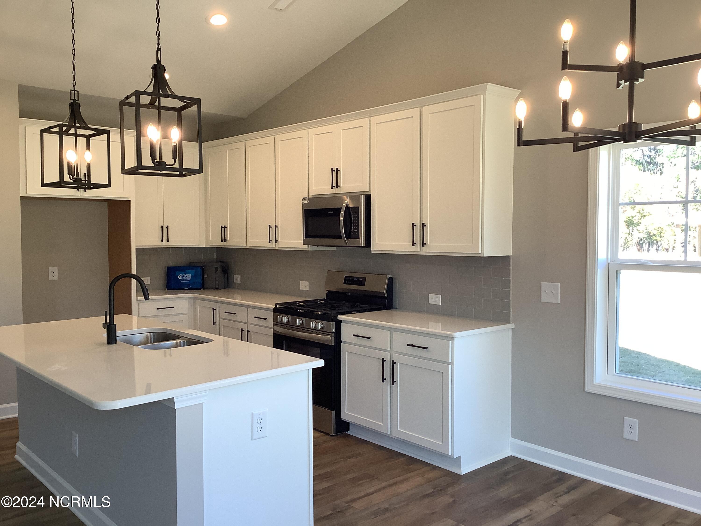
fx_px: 628
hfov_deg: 58.4
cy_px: 263
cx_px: 350
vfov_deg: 45.4
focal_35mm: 31
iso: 100
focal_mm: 3.3
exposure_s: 1/120
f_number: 2.4
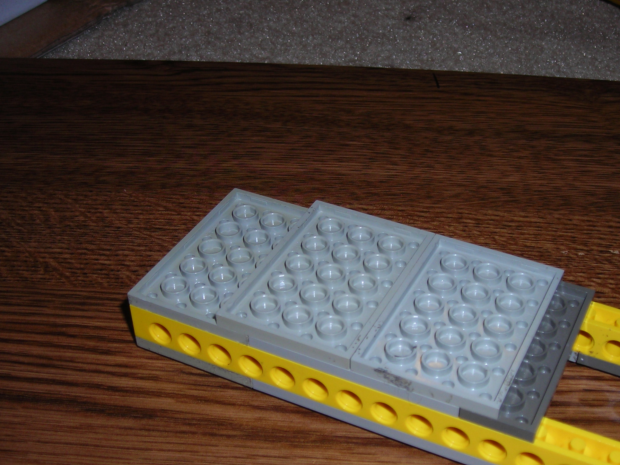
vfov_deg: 28.4
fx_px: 913
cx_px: 358
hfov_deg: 37.4
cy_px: 298
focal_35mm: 51
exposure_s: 1/60.1
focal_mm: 6.3
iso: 50
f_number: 3.2
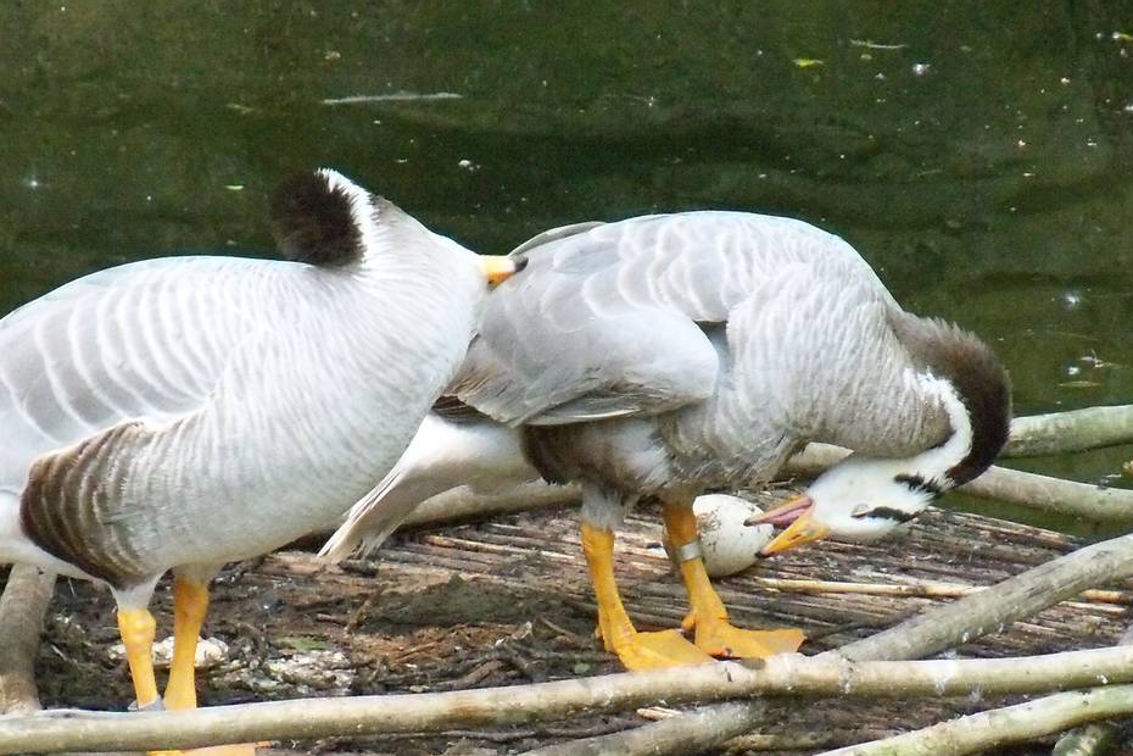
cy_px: 360
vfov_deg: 3.1
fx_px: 13910
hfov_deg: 4.7
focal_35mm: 442
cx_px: 585
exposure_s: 1/500
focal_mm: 43.8
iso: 800
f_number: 4.4
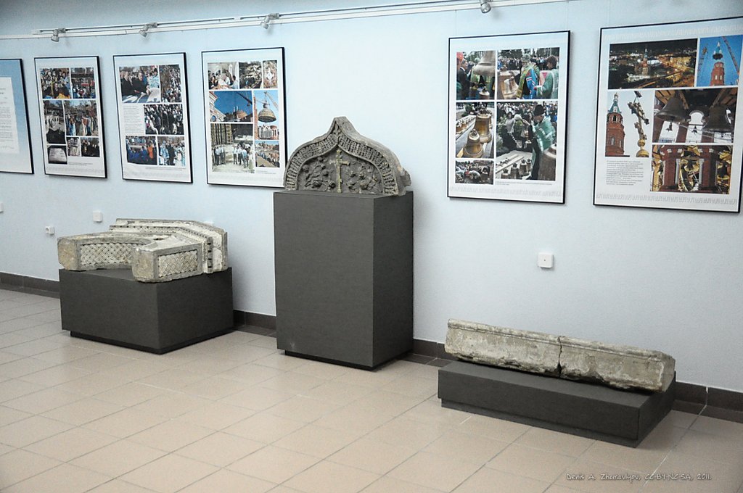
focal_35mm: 42
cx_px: 372
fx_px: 866
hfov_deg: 46.5
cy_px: 246
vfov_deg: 31.8
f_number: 5
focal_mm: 28
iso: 3200
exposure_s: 1/125
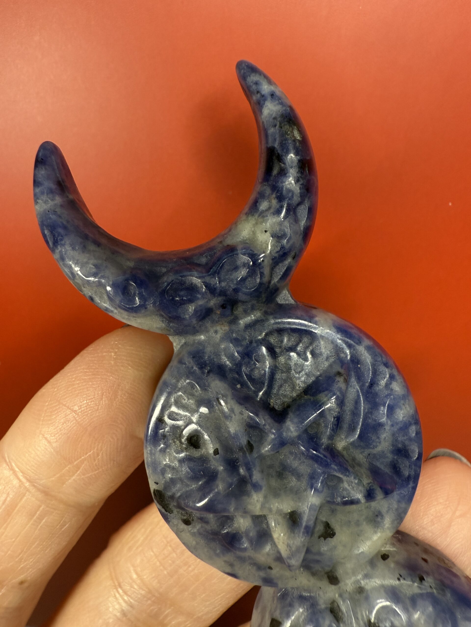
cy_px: 314
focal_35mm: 24
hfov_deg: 56.8
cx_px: 236
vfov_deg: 71.6
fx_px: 435
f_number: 2.2
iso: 200
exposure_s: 1/101
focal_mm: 2.22
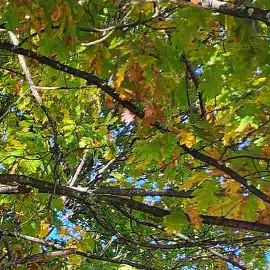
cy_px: 558
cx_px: -350
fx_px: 1024
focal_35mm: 116
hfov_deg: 12.3
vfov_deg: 12.9
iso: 20
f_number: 1.8
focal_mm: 5.4
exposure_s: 1/247
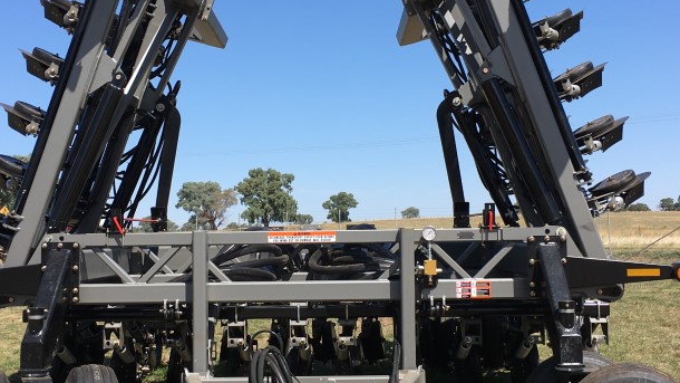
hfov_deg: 39.1
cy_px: 188
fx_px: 956
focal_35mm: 53
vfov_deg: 22.6
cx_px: 313
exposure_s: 1/1508
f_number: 2.2
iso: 25
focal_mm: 4.15
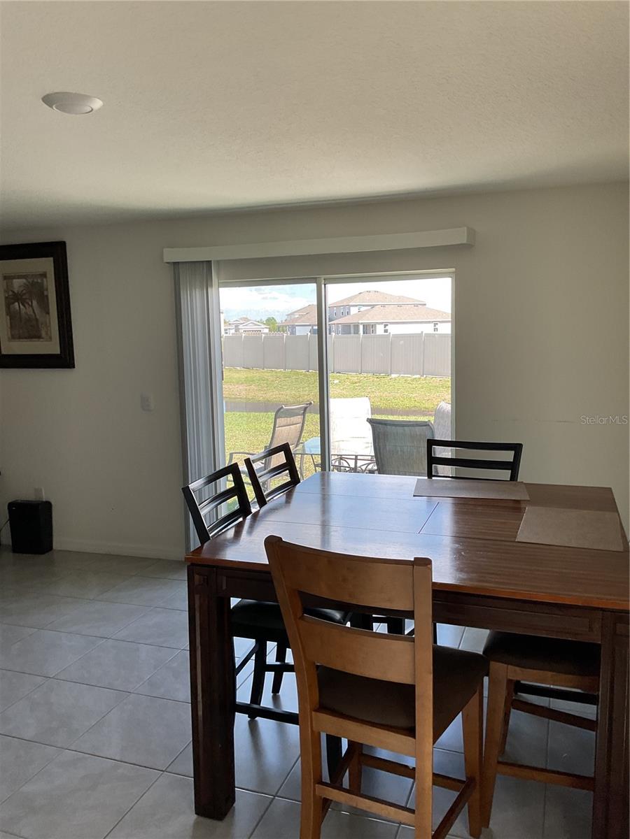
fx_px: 704
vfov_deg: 61.7
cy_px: 420
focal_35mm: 29
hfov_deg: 48.2
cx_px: 315
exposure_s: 1/120
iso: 32
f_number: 1.8
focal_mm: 3
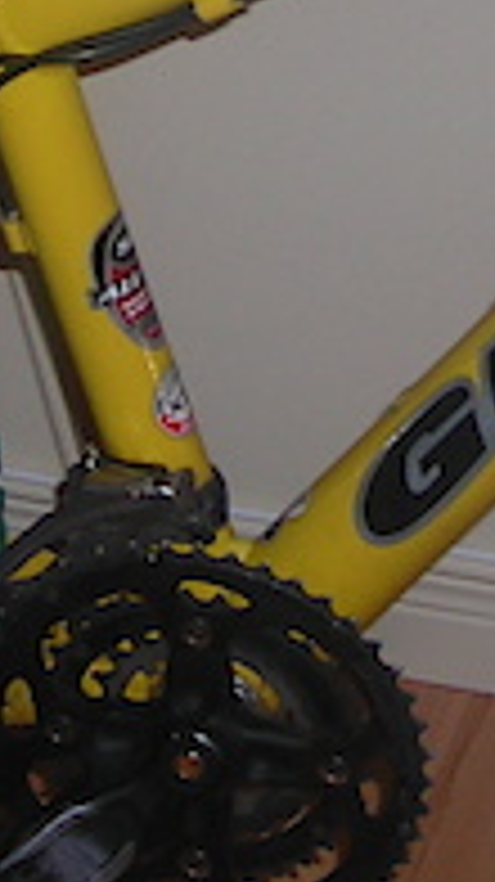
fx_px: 3950
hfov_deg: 7.1
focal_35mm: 169
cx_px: 459
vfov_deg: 12.5
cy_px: -148
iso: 50
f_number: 3.2
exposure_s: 1/60.1
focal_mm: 6.3
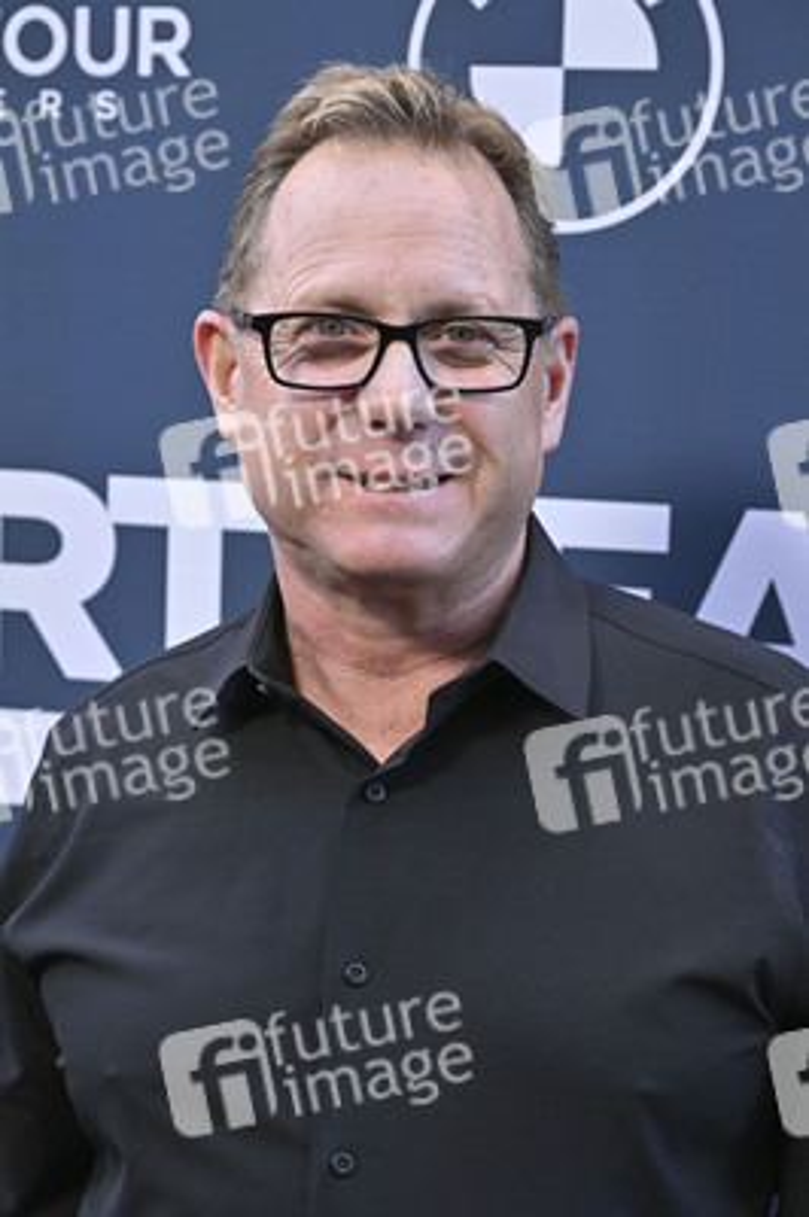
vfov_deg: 22.6
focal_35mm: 90
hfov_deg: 15.2
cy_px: 608
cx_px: 404
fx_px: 3039
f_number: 6.3
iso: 1600
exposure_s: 1/320
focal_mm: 90
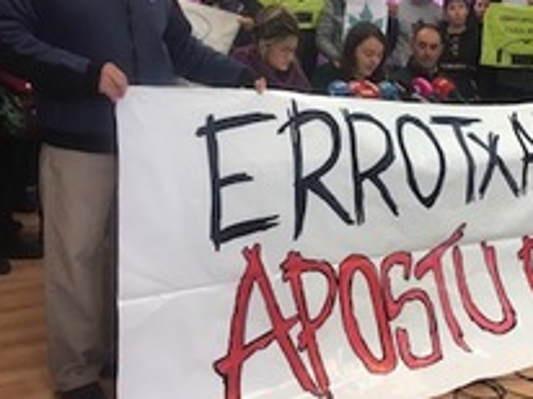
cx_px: 411
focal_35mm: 49
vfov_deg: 29.5
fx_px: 754
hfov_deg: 37.8
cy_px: 154
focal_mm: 4.15
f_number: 2.2
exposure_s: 1/33
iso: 32
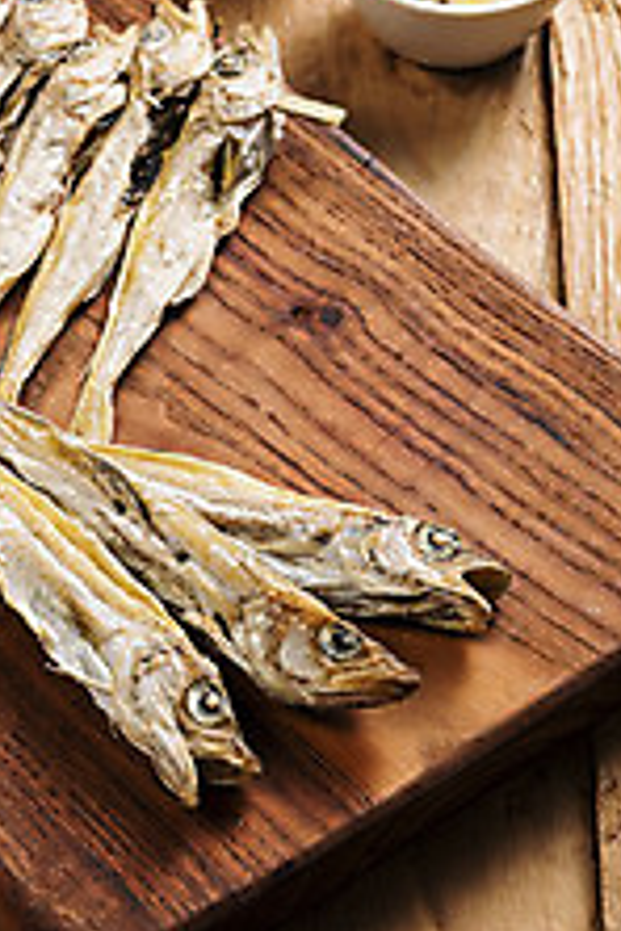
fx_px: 3260
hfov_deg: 10.9
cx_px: 283
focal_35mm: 126
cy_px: 340
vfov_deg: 16.2
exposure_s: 1/125
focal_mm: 70
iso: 100
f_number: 10
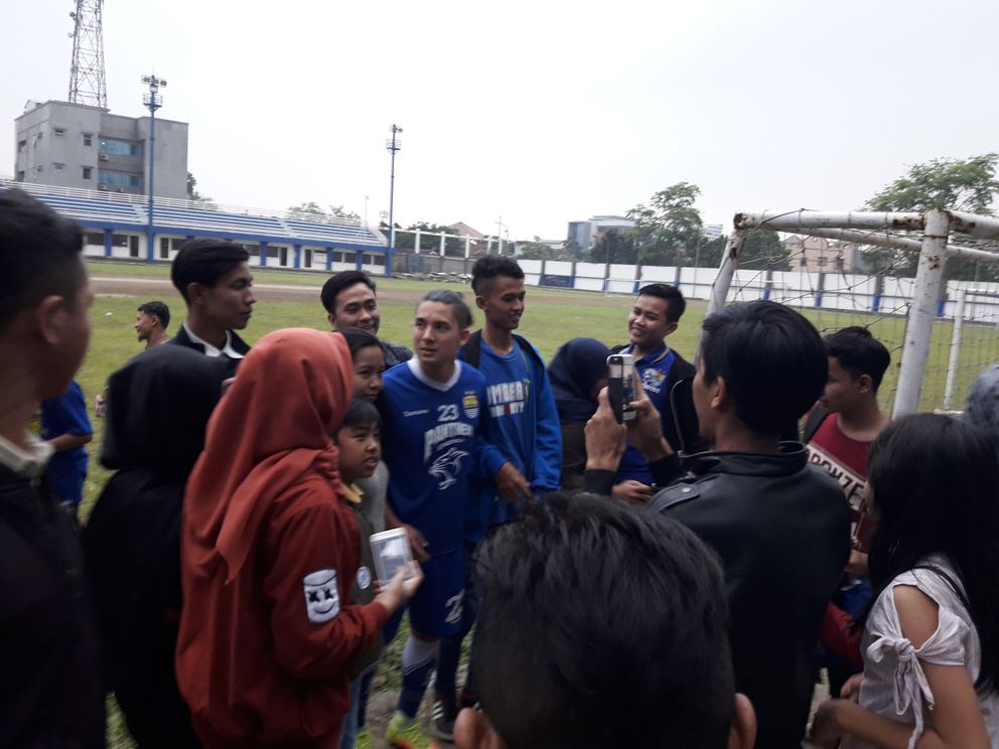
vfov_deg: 49.7
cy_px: 374
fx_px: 808
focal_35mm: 28
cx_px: 500
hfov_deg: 63.4
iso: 100
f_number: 1.9
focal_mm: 3.7
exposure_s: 1/33
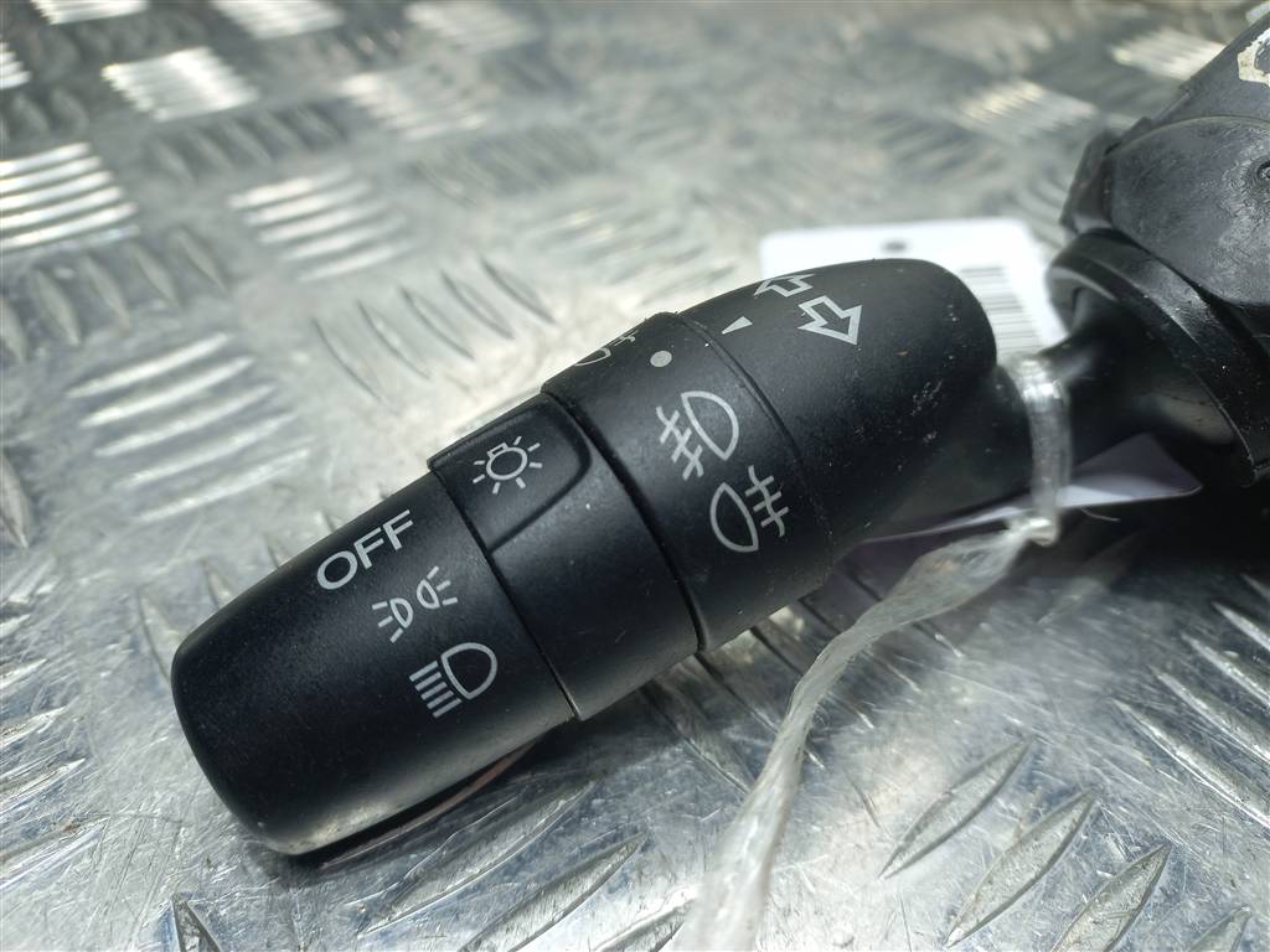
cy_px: 476
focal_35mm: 25
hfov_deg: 69.4
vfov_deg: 54.9
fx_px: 917
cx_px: 635
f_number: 1.8
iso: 32
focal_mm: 4.6
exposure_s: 1/50
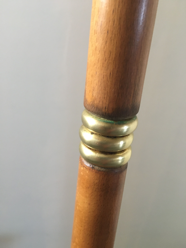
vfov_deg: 61.7
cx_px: 93
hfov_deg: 48.2
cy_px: 124
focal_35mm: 29
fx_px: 208
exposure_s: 1/17
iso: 400
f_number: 2.2
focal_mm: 4.15
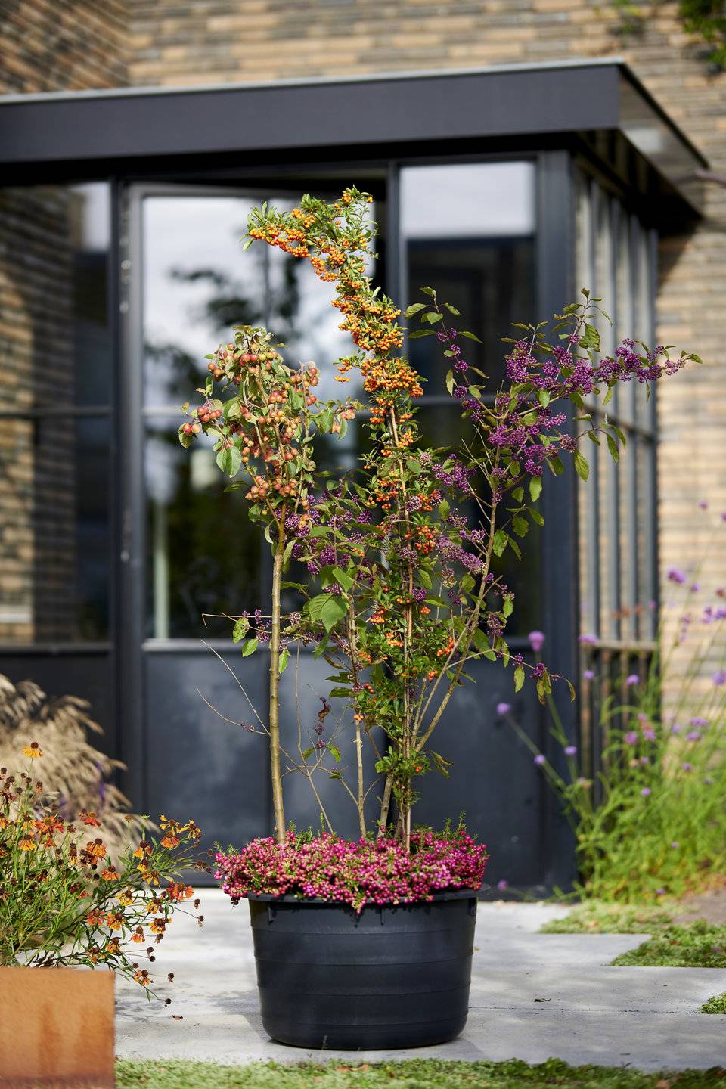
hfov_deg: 13.0
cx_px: 363
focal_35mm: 105
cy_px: 544
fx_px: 3176
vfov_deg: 19.5
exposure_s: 1/3200
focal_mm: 105
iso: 64
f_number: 1.6
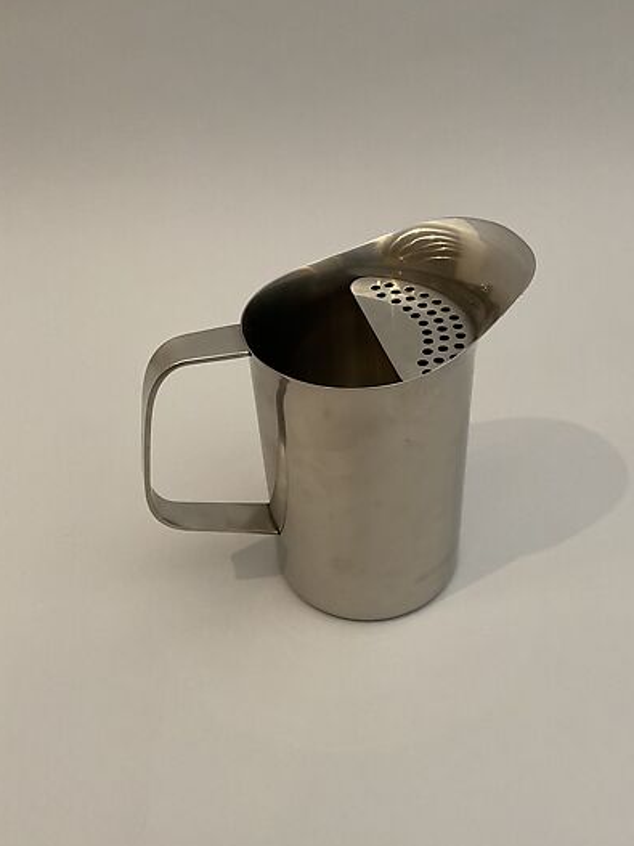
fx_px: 806
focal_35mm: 33
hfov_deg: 42.9
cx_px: 353
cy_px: 466
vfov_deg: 55.3
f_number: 1.8
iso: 160
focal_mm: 3
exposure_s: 1/60
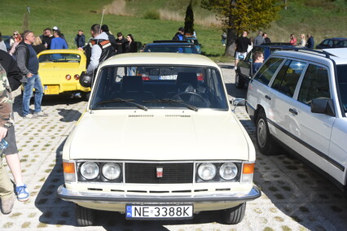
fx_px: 448
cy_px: 116
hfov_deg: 42.3
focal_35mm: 46
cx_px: 174
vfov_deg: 28.9
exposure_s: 1/8000
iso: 1250
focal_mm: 31
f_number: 4
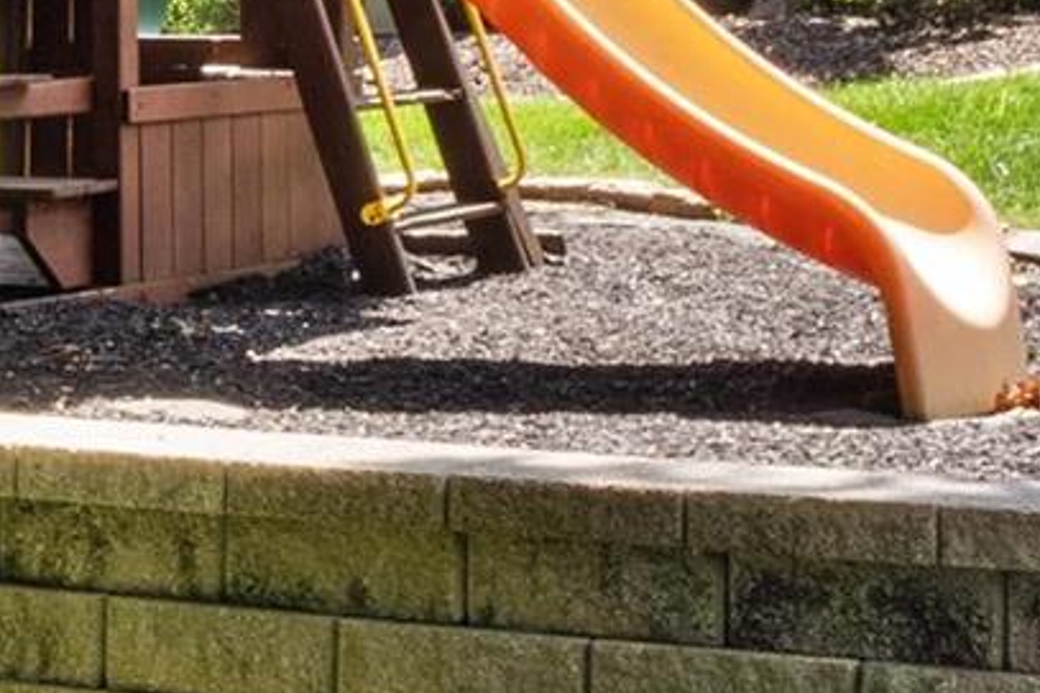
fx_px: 3407
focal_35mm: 118
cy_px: -169
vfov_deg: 11.3
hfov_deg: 17.4
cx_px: 567
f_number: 22
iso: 400
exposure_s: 1/20
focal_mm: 15
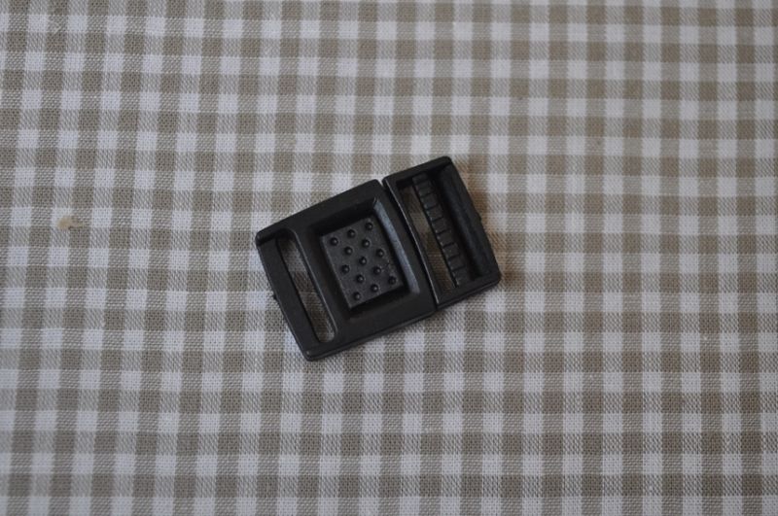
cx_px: 389
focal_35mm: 63
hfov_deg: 31.9
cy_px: 258
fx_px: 1360
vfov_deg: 21.5
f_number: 5
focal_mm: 42
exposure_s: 1/100
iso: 400
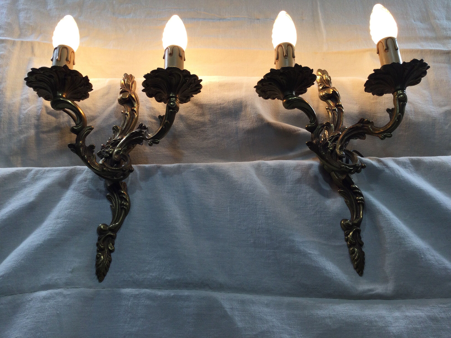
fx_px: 404
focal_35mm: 31
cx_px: 226
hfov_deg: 58.4
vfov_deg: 45.4
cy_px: 169
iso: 25
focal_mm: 3.3
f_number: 2.4
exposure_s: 1/100
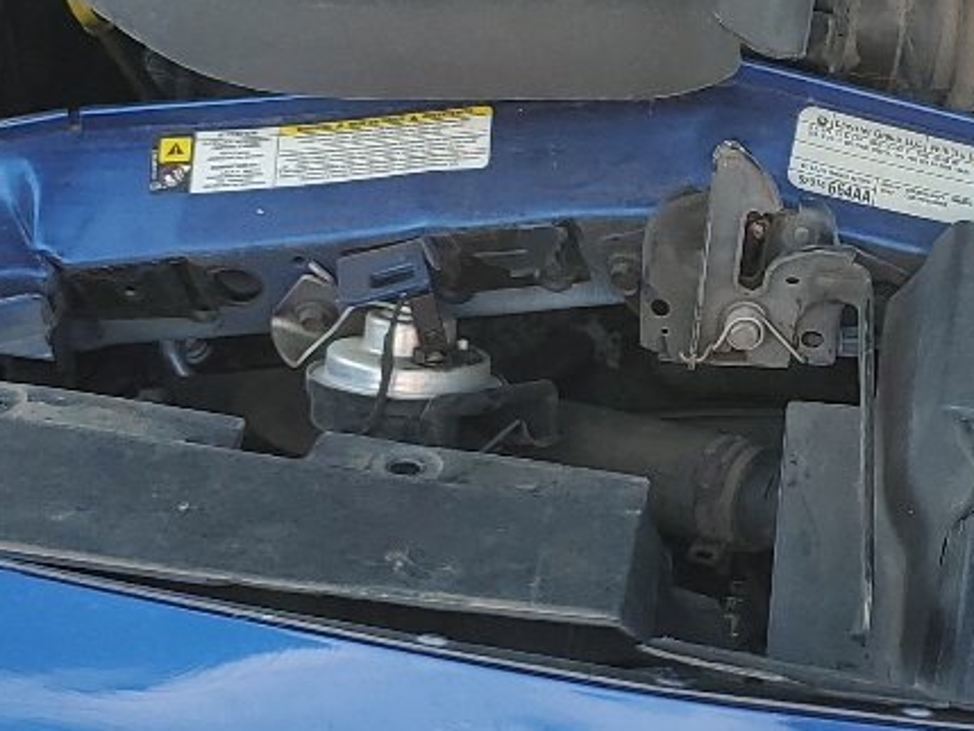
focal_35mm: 97
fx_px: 2730
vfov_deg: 15.2
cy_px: 484
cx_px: 860
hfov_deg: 19.9
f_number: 1.5
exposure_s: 1/833
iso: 50
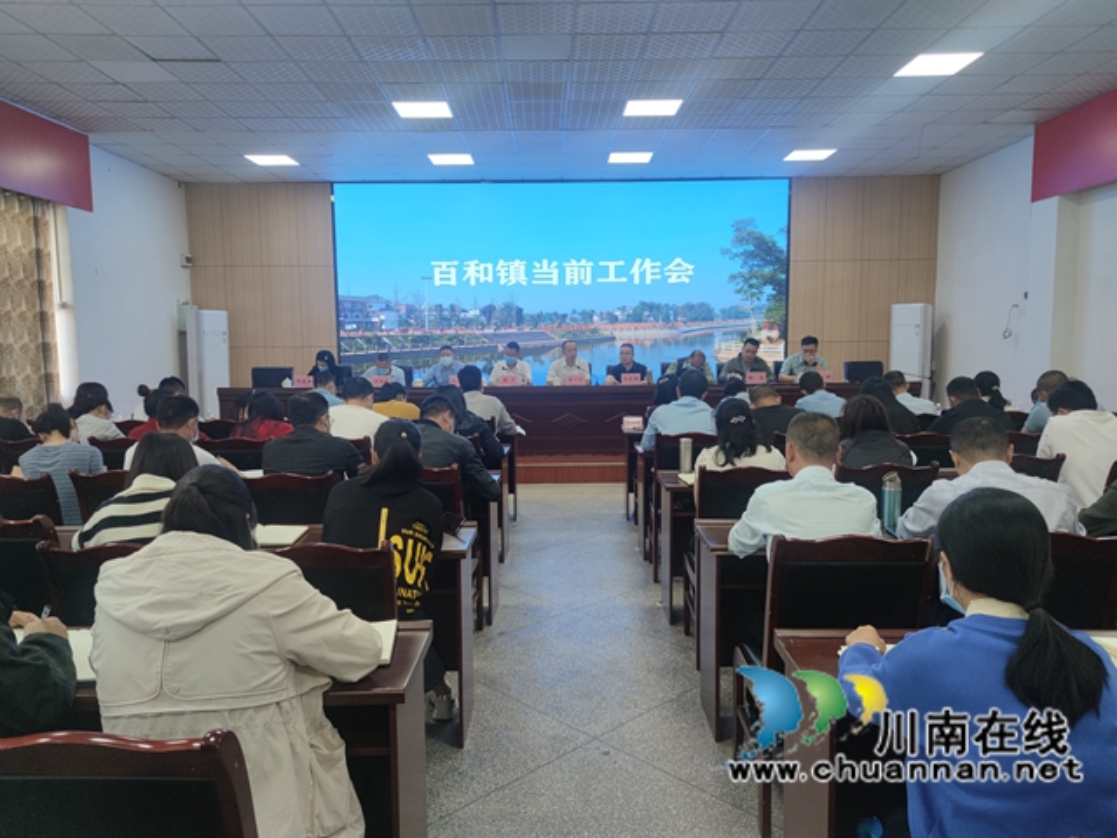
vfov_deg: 56.8
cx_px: 558
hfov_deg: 71.6
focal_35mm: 24
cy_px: 419
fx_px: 774
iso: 80
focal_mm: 6.72
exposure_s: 1/100
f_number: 1.69
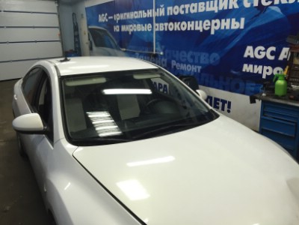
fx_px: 250
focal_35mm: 29
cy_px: 112
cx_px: 150
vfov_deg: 48.2
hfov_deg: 61.7
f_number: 2.2
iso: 80
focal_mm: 4.15
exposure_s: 1/33
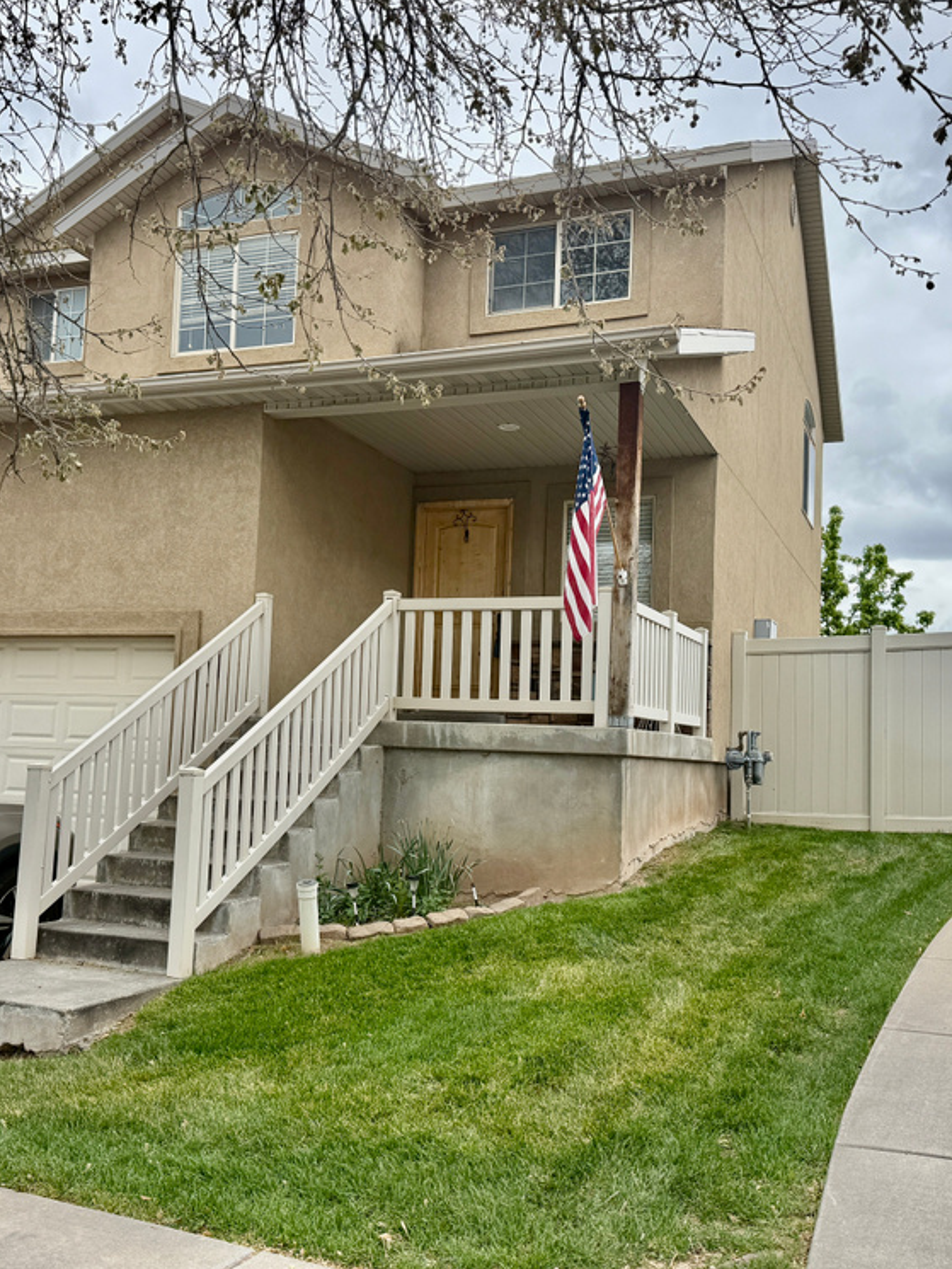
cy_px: 630
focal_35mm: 33
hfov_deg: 42.9
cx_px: 434
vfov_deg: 55.3
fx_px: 1210
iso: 80
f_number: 1.78
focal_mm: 6.76
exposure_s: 1/2232
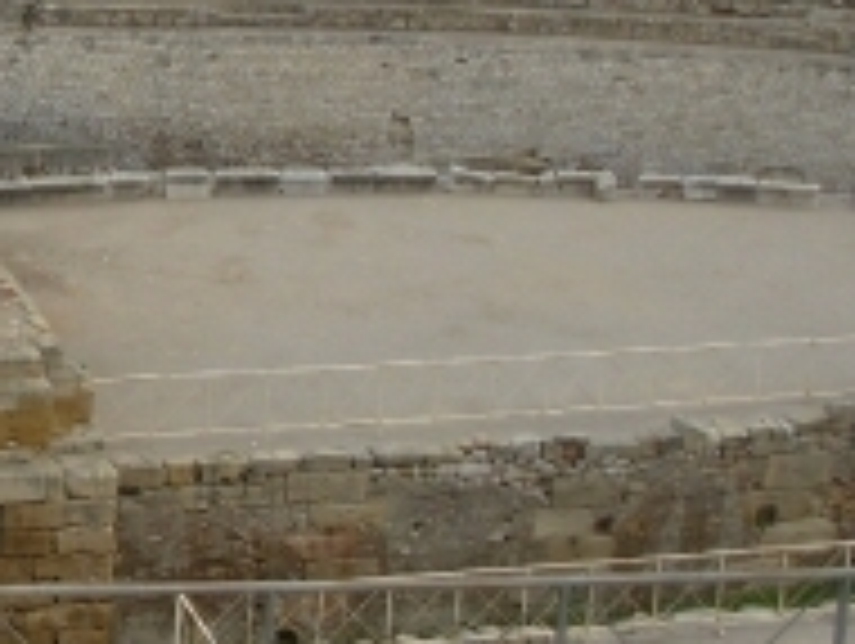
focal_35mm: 120
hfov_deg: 15.8
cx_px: -153
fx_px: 2968
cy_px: 68
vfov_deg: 12.3
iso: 50
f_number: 2.9
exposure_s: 1/592
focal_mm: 6.3
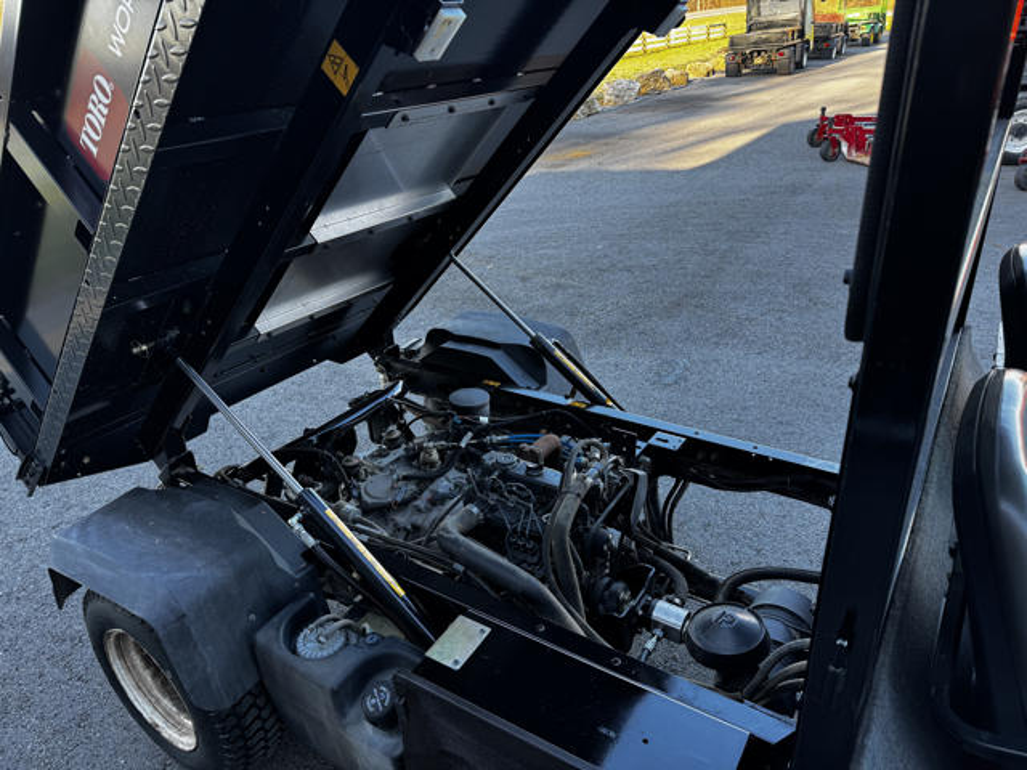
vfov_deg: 56.8
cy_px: 385
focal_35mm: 24
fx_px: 712
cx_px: 514
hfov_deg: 71.6
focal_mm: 6.76
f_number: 1.78
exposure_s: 1/121
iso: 64
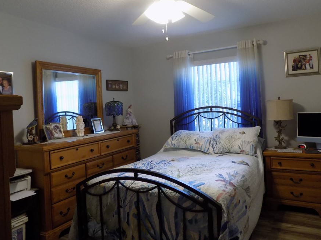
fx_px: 250
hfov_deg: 65.3
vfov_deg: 51.3
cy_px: 109
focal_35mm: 27
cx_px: 167
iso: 220
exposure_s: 1/30
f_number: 3.1
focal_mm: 4
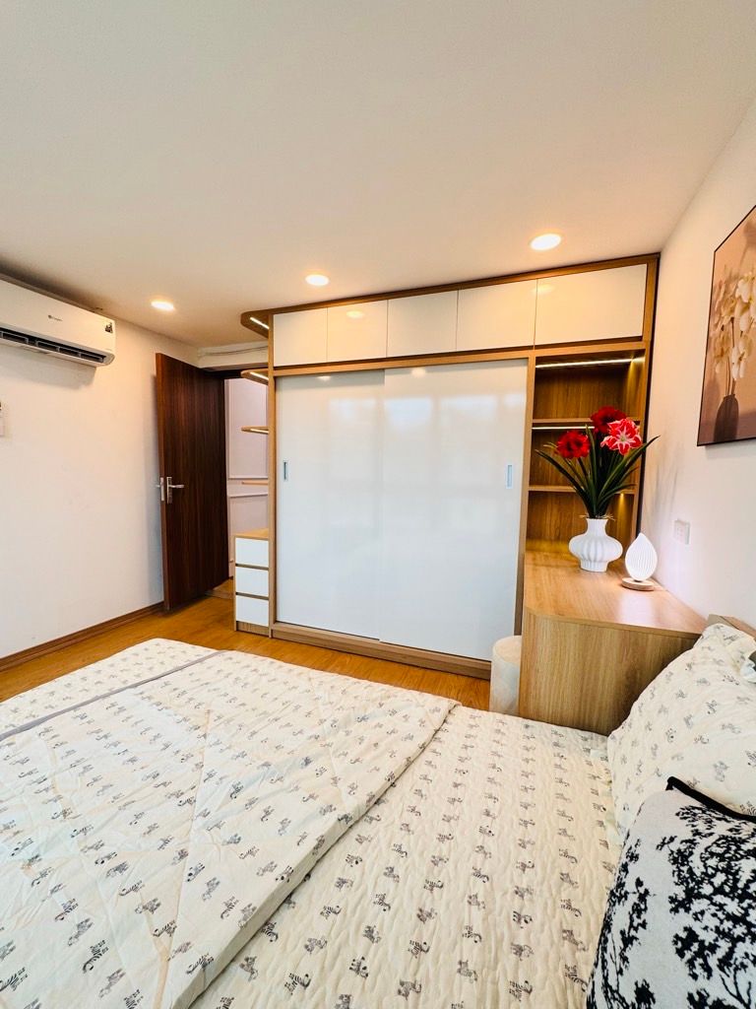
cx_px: 378
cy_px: 504
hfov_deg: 85.7
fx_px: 408
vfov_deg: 102.1
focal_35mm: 14
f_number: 2.2
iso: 125
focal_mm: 2.22
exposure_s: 1/99
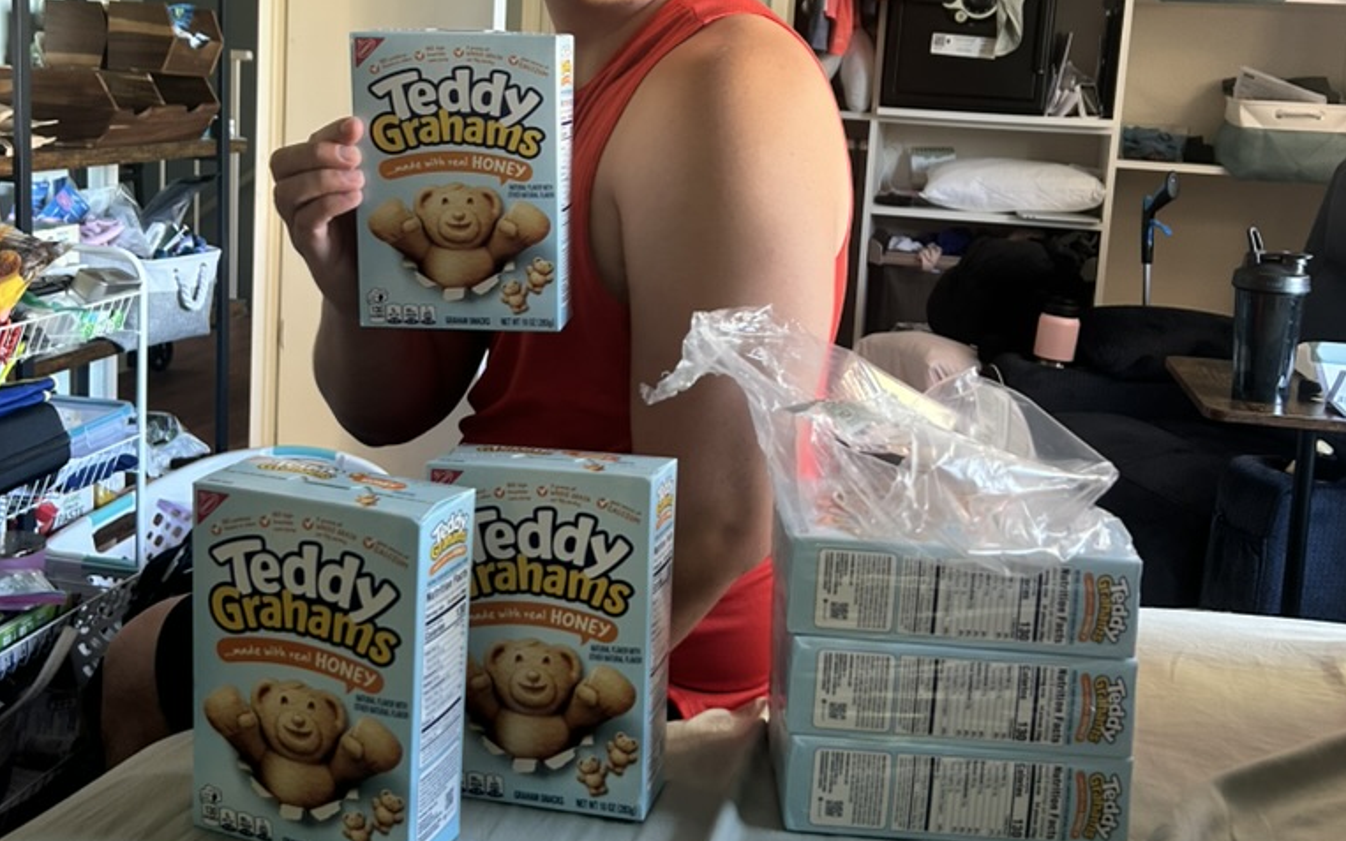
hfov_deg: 52.7
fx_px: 1357
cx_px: 674
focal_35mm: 37
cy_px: 247
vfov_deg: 34.0
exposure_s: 1/42
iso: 125
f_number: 1.5
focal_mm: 5.7
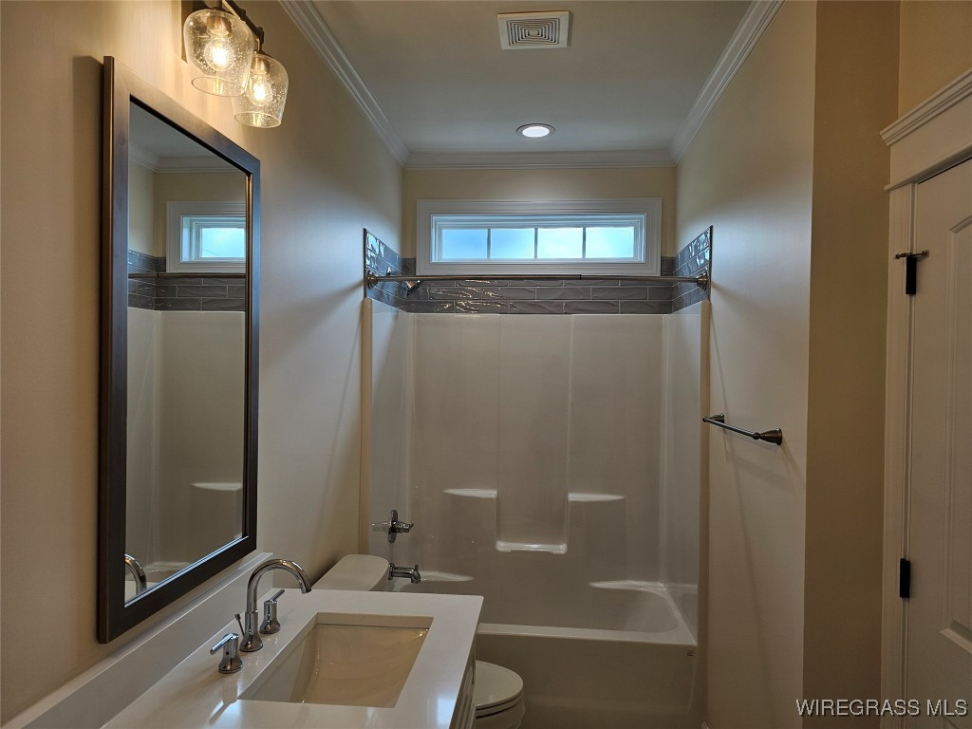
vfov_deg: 58.9
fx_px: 646
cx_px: 486
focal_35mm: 23
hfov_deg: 73.9
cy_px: 364
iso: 25
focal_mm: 6.3
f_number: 1.7
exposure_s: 1/120
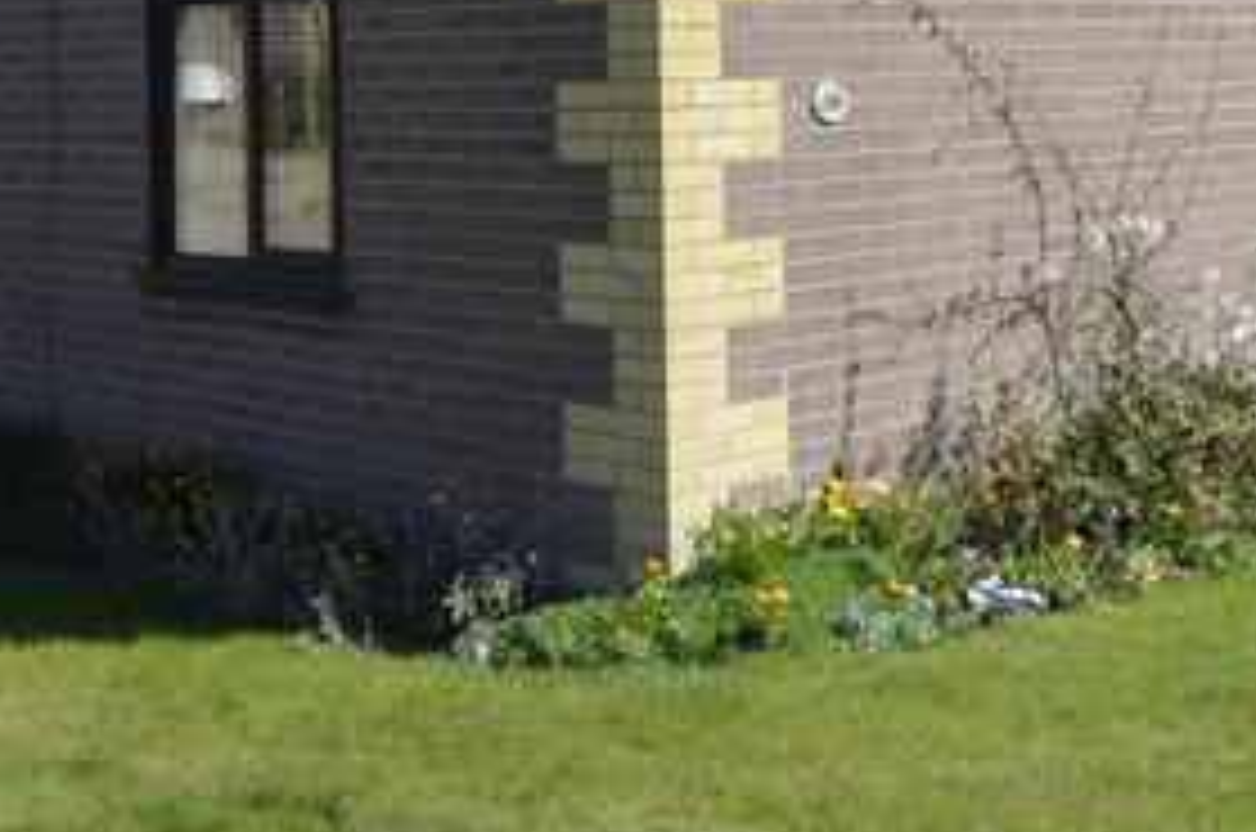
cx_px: 860
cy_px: -54
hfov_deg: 30.3
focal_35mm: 66
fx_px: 2299
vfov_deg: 19.8
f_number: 8
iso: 180
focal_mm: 12
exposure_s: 1/250
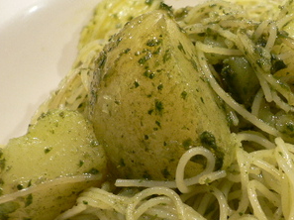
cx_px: 233
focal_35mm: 59
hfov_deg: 31.9
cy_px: 154
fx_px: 500
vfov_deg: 24.6
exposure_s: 1/15
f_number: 2.8
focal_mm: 5.8
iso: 100
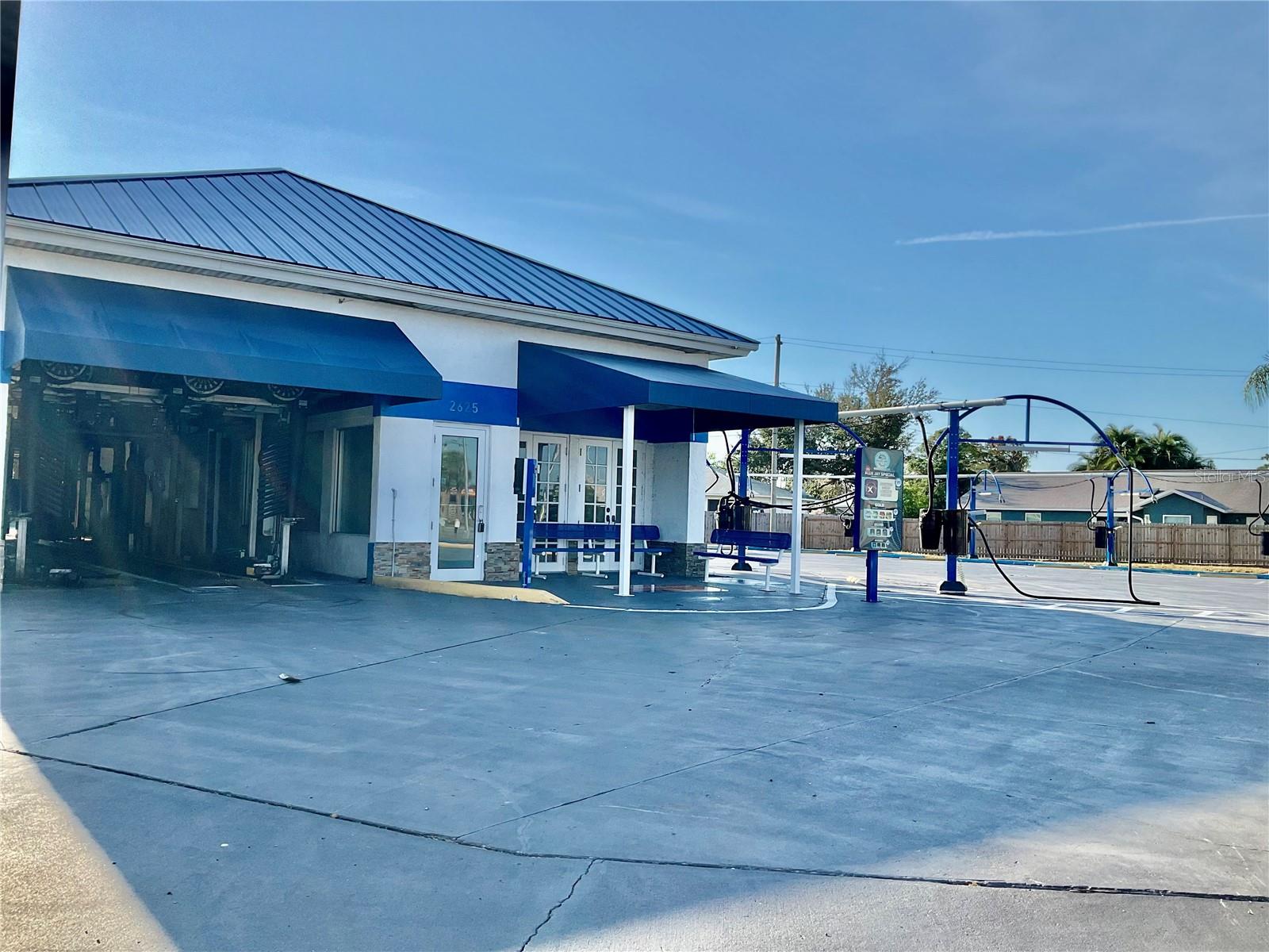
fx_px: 1063
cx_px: 634
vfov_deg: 48.2
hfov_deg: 61.7
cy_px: 476
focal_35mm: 29
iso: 16
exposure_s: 1/1912
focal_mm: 3
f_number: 1.8
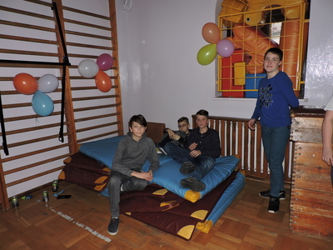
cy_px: 125
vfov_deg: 56.8
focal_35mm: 24
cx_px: 166
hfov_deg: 71.6
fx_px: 231
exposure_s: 1/30
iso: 200
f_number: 3
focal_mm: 4.3
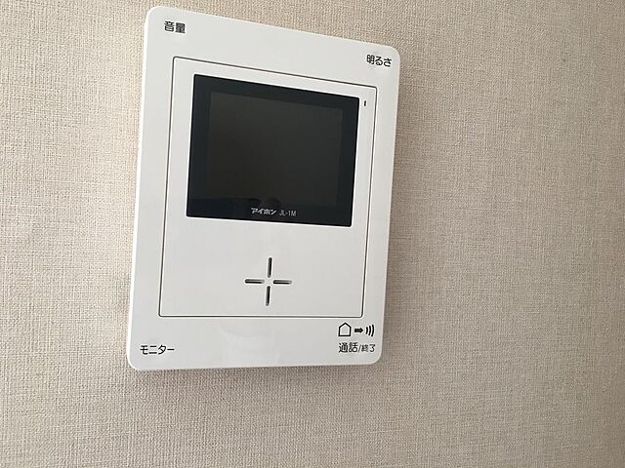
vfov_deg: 48.2
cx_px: 312
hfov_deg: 61.7
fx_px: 524
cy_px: 234
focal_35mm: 29
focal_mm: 4.15
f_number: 2.2
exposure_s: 1/40
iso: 25
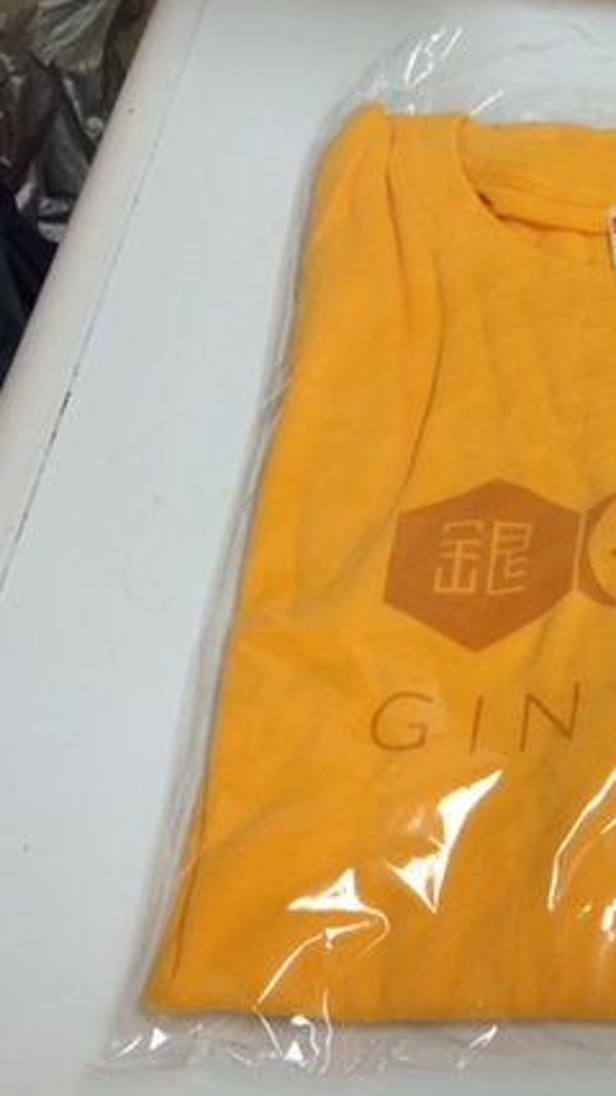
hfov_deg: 25.4
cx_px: 653
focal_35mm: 44
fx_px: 1278
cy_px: 545
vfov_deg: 46.4
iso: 40
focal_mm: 4.12
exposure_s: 1/40
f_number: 2.2
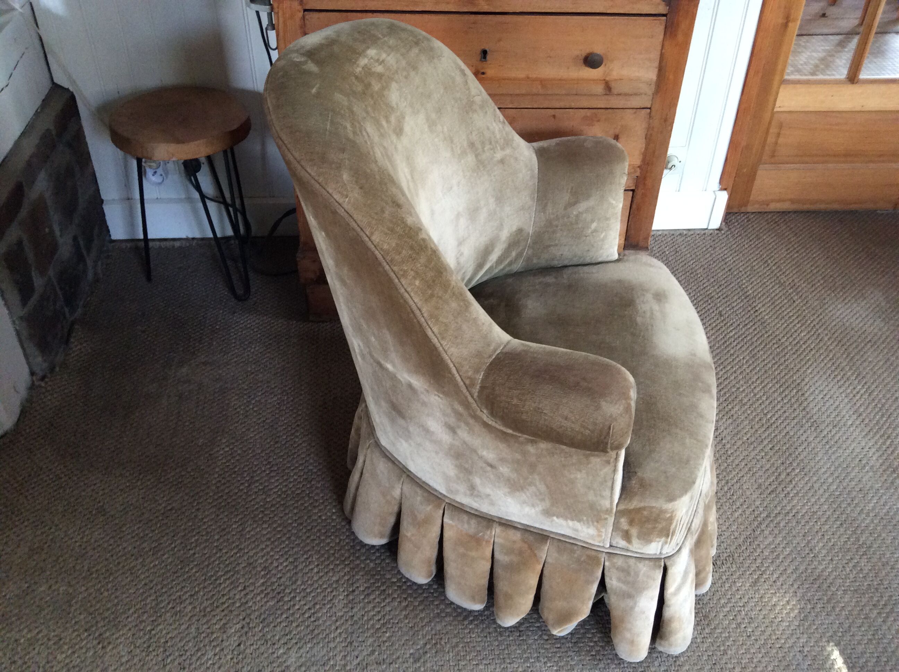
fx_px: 830
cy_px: 336
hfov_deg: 56.9
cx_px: 450
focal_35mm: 32
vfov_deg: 44.1
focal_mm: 3.3
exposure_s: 1/25
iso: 160
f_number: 2.4
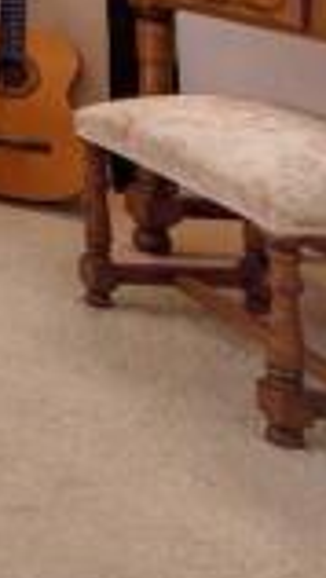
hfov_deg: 10.9
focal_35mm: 52
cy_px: -119
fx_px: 798
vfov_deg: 32.7
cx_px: -694
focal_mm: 12
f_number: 8
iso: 100
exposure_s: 1/6
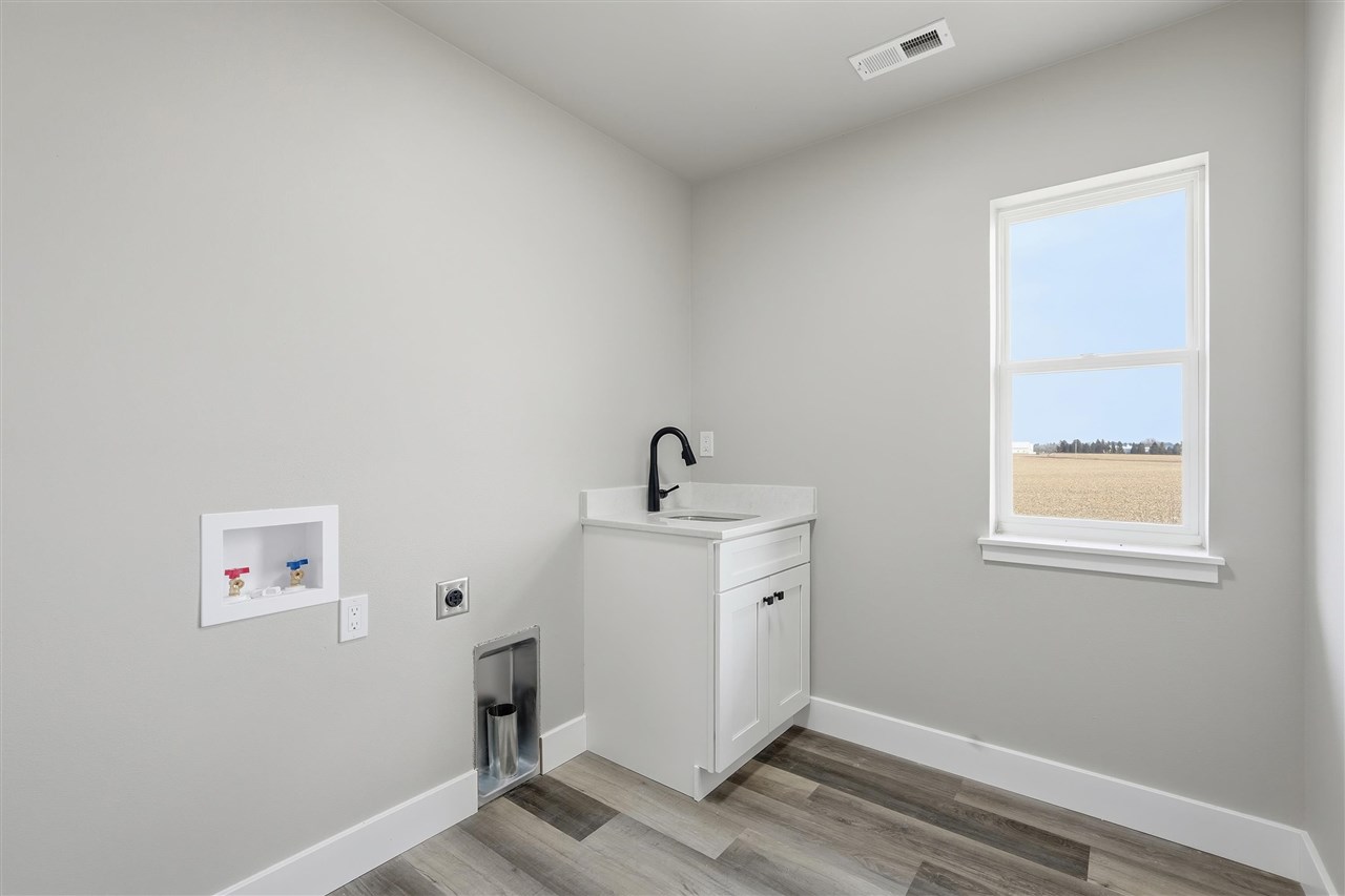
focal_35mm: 16
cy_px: 448
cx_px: 672
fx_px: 598
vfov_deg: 73.7
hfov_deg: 96.7
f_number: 9
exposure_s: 1/250
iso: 250
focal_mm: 16
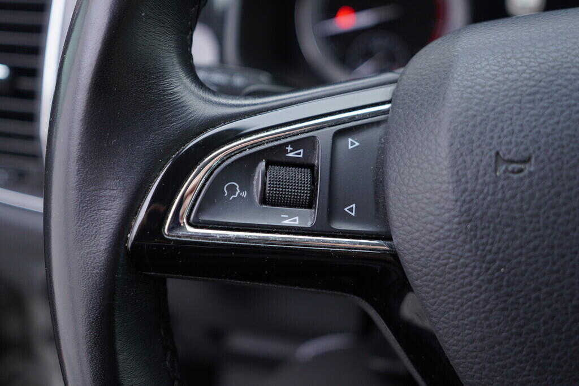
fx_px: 579
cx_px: 290
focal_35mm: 36
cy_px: 193
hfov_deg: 53.1
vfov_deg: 36.9
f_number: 2.8
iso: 160
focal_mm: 24
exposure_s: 1/40
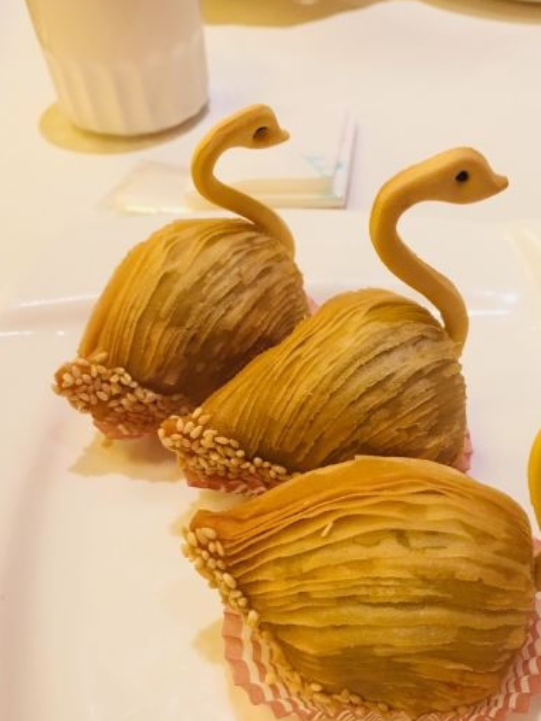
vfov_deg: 46.5
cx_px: 334
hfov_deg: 35.8
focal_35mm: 40
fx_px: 834
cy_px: 441
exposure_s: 1/17
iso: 50
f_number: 2.2
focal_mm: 4.15
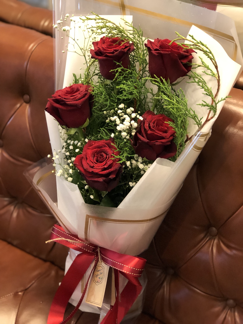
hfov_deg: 25.7
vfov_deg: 33.8
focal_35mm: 57
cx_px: 122
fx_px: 534
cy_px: 162
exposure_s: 1/33
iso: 500
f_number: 2.8
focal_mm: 6.6
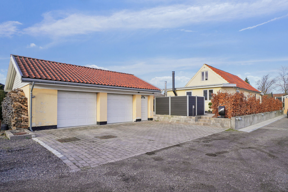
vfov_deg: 59.5
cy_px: 96
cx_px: 144
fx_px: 168
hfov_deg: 81.2
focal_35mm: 21
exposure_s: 1/250
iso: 200
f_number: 8
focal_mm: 14
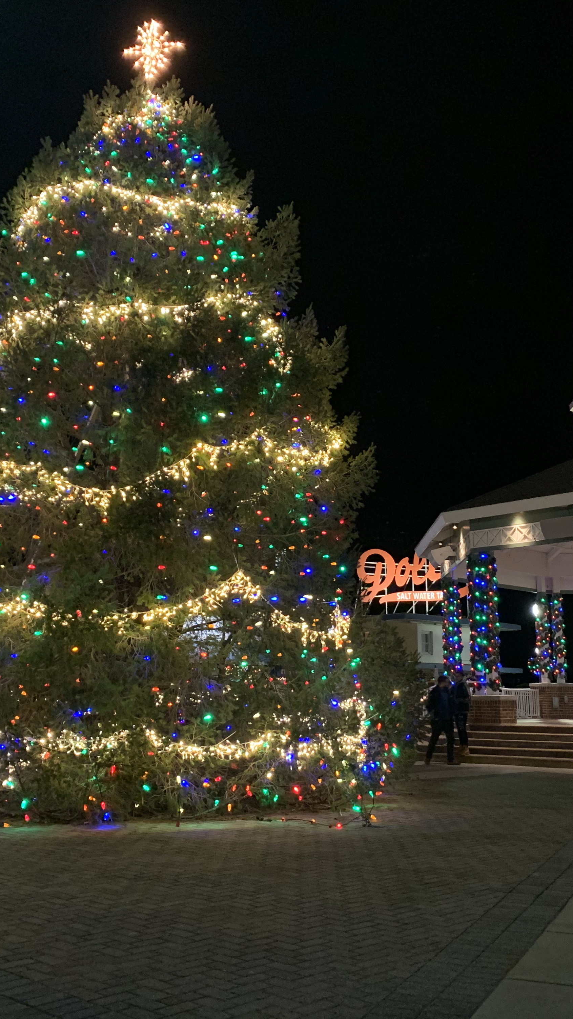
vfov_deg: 52.8
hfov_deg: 31.1
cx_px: 355
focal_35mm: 38
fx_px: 1026
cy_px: 507
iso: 500
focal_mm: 4.25
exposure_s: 1/30
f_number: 1.8
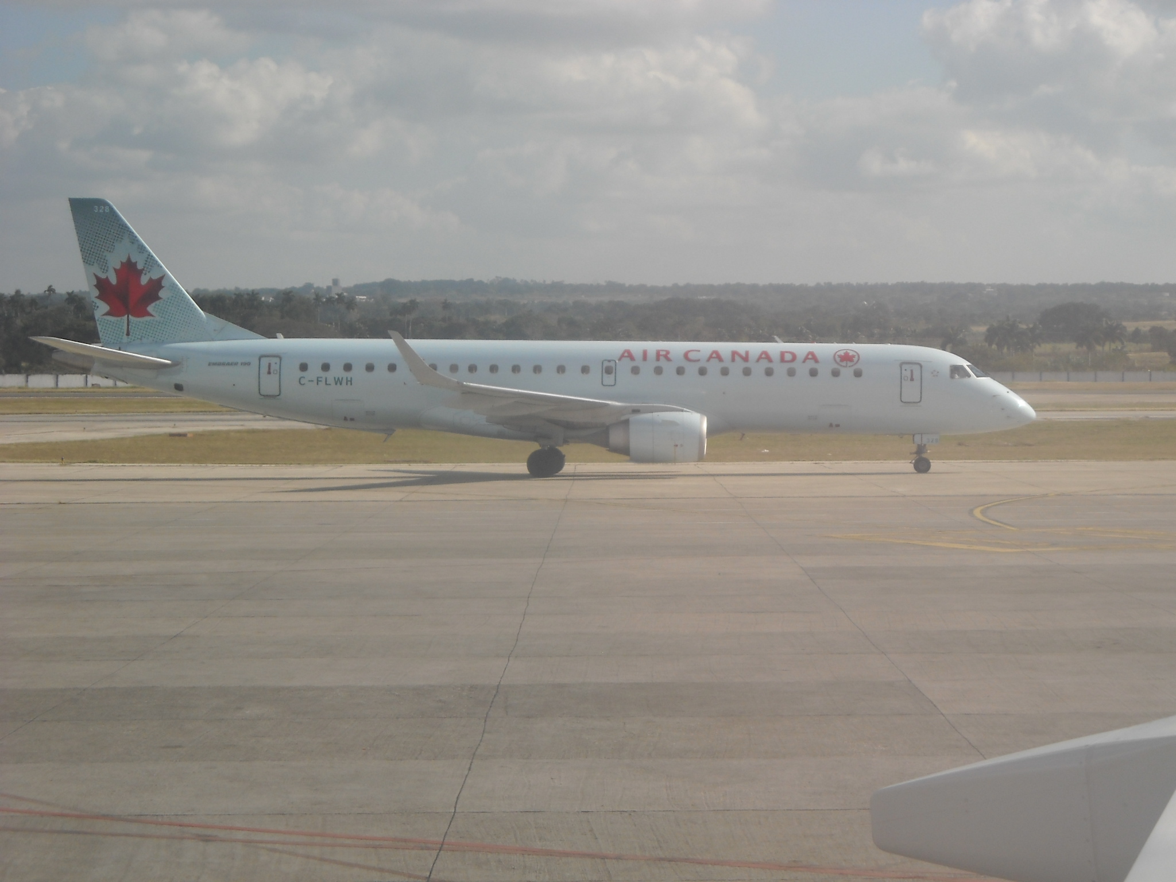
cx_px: 588
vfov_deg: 14.1
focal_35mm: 105
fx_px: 3567
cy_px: 441
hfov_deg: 18.7
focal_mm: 17.1
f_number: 4.7
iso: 64
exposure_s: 1/458
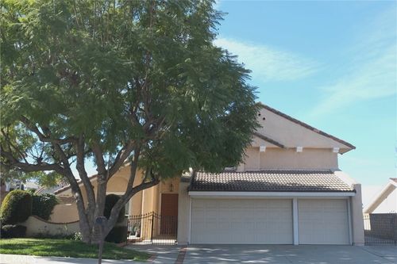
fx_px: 298
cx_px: 198
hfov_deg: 67.4
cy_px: 132
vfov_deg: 47.9
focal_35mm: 27
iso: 400
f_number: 5.6
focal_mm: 18
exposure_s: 1/640
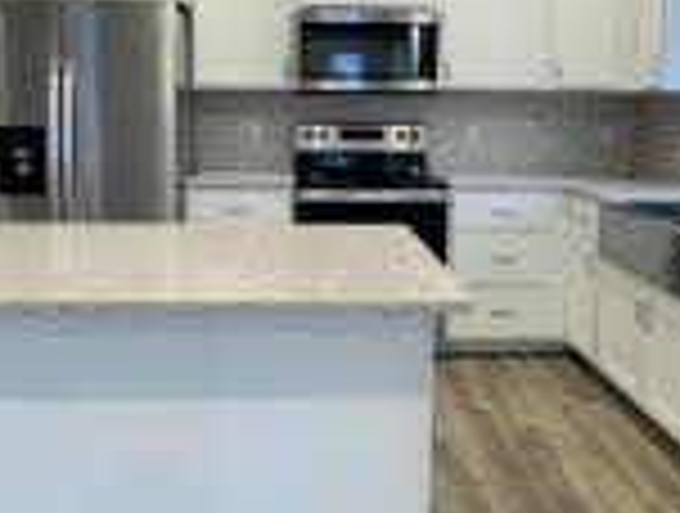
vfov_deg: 38.2
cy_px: 153
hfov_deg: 50.0
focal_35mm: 37
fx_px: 729
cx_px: 311
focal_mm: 2.22
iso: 200
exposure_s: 1/120
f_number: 2.2
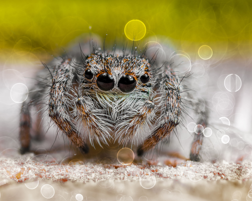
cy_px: 101
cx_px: 113
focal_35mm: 68
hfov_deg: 27.9
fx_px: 507
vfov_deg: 22.5
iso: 64
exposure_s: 1.3
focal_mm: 60
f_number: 9
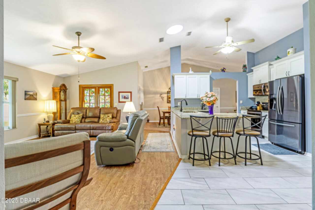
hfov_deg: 95.0
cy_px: 105
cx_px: 158
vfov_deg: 72.1
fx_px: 144
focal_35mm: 16
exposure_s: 1/40
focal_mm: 11
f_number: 9
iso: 200
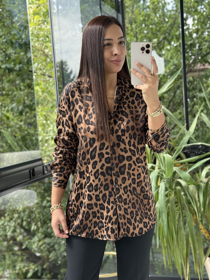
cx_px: 105
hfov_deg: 30.3
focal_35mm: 48
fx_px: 388
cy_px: 140
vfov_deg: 39.7
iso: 100
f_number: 1.78
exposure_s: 1/245
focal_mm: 6.76
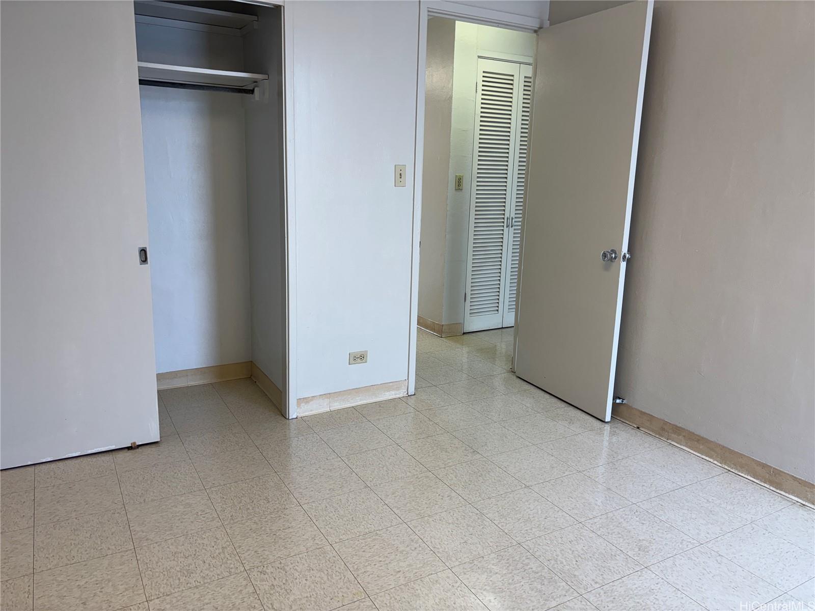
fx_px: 612
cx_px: 408
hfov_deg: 67.3
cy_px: 306
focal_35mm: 26
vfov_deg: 53.1
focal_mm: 5.96
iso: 40
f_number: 1.6
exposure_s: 1/120
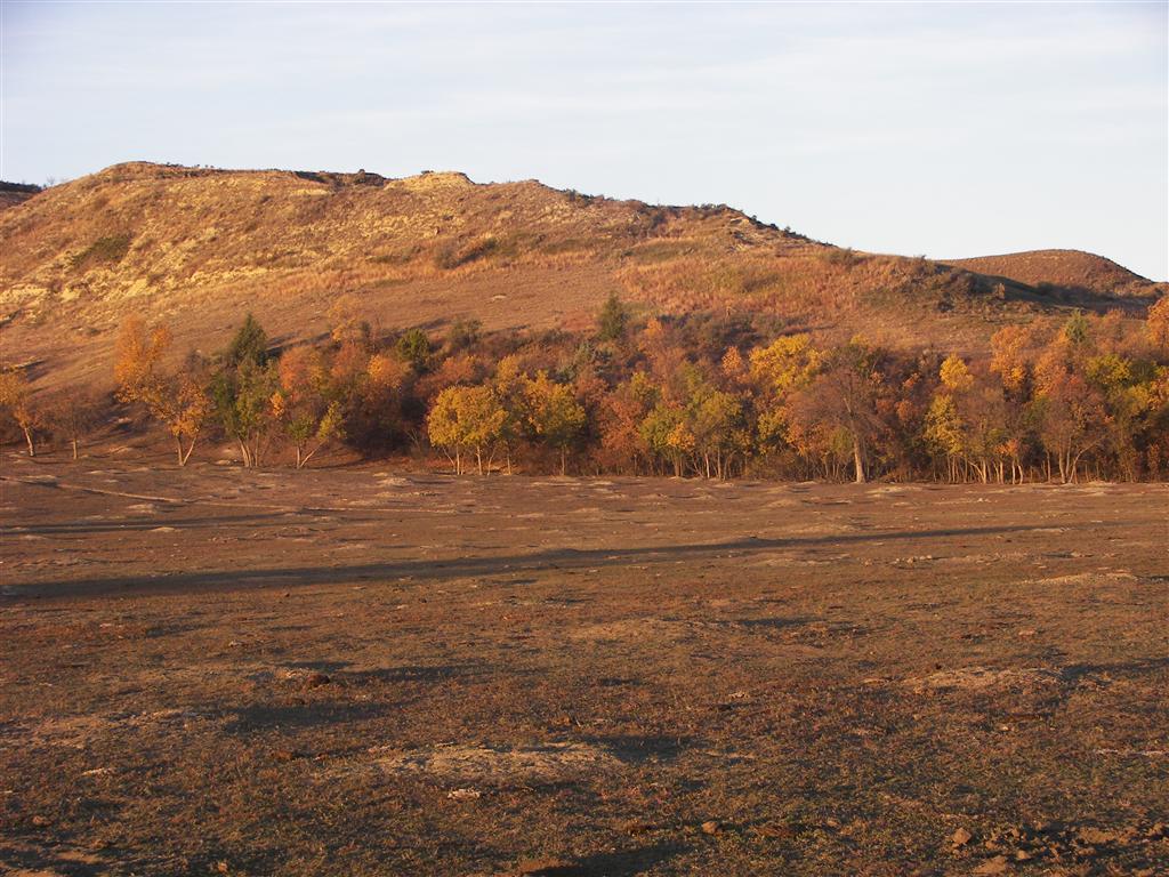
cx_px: 584
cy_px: 438
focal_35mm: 83
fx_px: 2803
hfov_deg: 23.6
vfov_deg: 17.8
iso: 64
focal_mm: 13.8
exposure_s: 1/200
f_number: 2.8
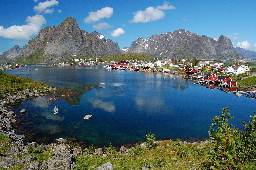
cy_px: 85
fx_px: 192
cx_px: 128
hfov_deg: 67.4
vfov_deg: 47.8
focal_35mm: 27
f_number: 9
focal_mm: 18
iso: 200
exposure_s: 1/125
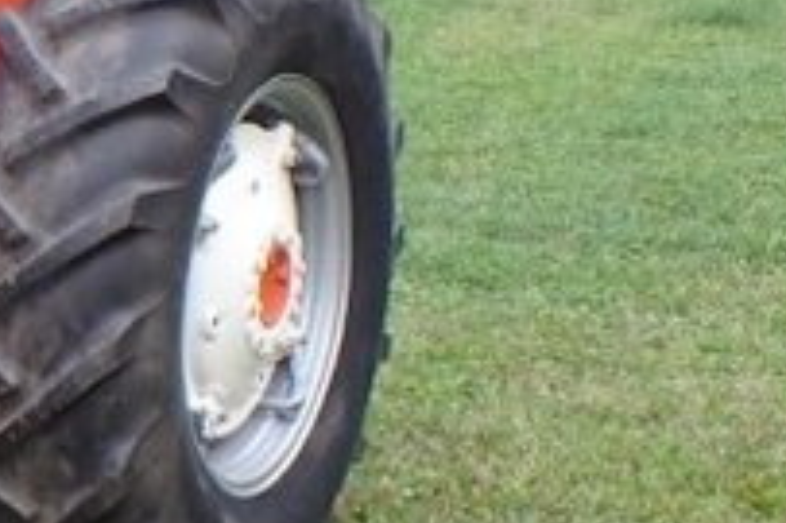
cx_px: -412
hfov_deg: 18.5
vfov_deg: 14.1
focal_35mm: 97
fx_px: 2116
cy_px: 215
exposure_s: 1/200
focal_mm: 5.4
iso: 100
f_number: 3.2
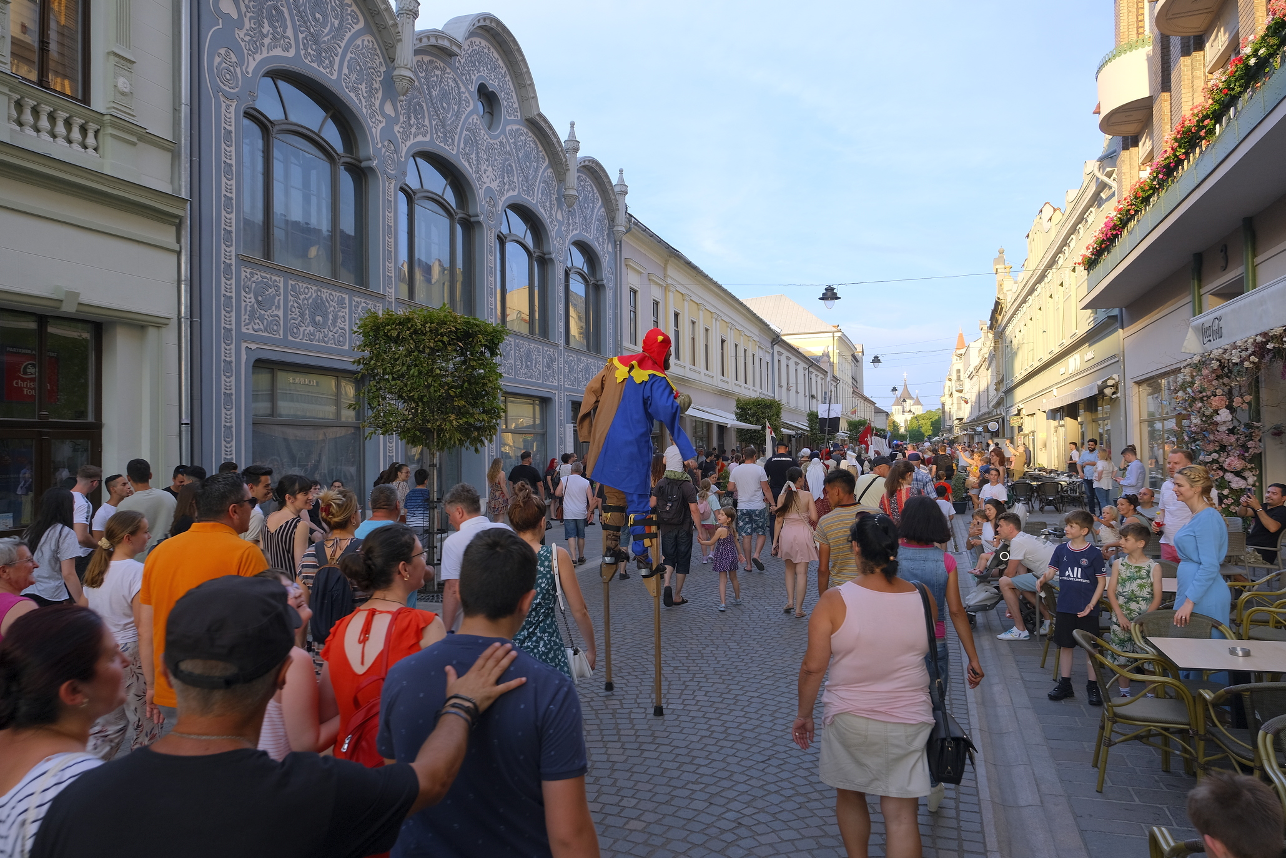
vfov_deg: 53.1
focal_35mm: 24
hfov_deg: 73.7
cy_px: 429
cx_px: 643
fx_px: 857
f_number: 5
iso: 320
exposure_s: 1/90
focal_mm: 16
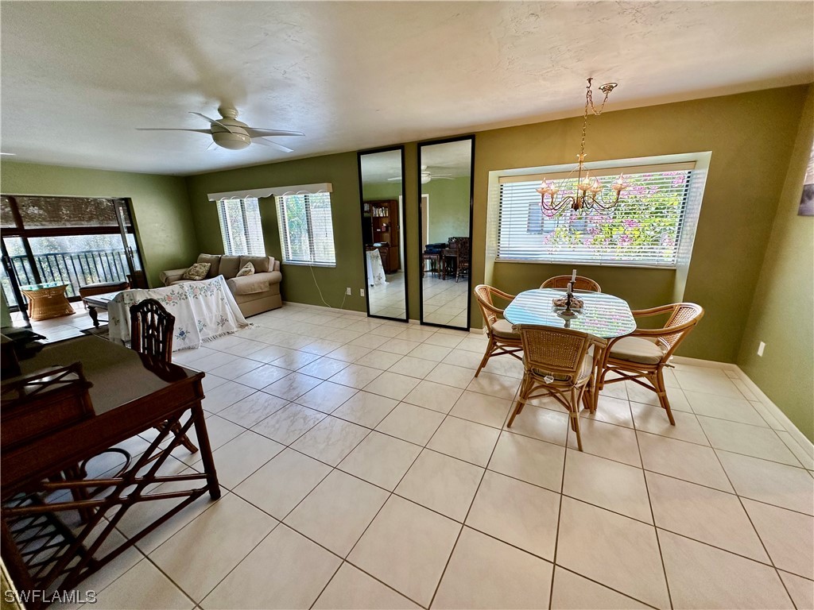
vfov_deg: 85.7
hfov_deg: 102.1
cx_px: 407
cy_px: 305
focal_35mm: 14
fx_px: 329
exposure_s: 1/120
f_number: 2.2
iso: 125
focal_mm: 2.22
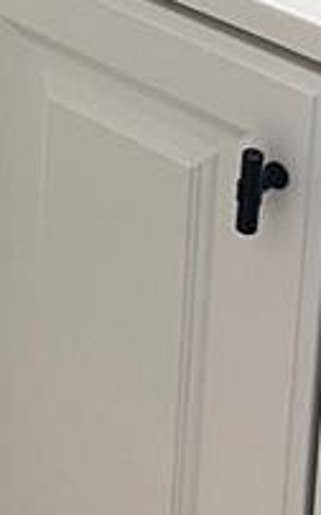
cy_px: -291
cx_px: -148
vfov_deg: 13.9
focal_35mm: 140
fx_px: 1962
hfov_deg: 9.1
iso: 160
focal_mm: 5.1
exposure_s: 1/60
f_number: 1.6
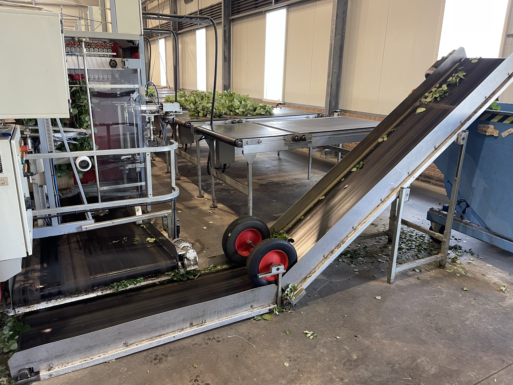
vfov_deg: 53.1
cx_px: 256
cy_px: 192
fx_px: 385
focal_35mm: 26
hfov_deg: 67.3
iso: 200
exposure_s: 1/50
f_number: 1.6
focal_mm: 5.1
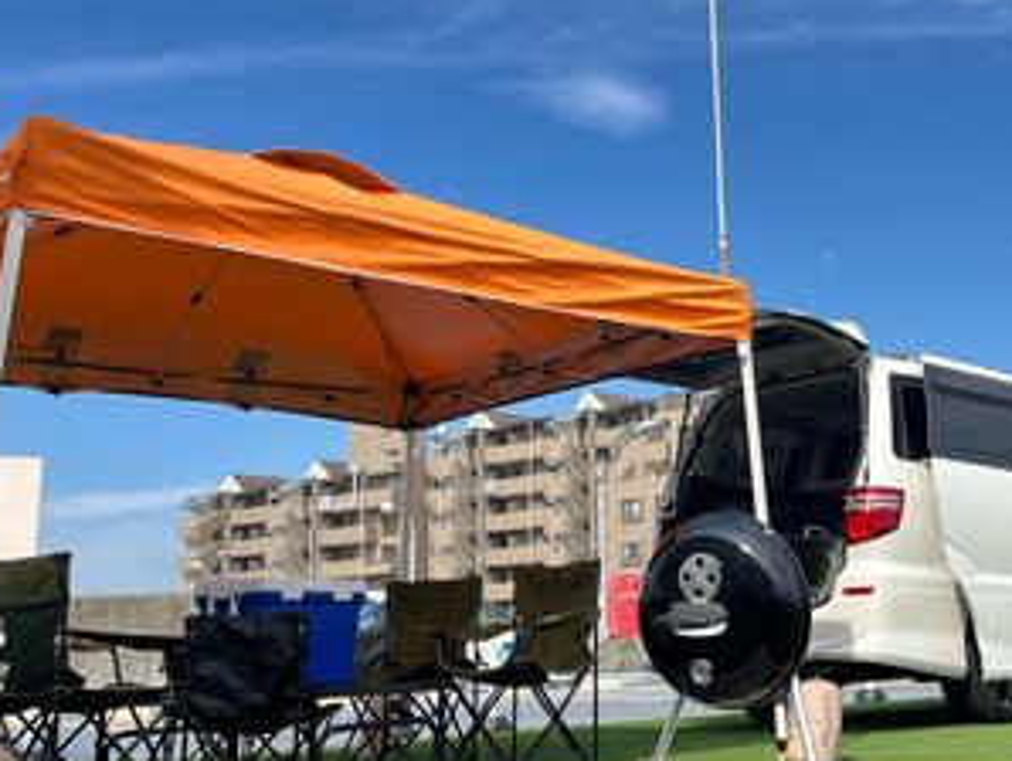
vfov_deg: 32.2
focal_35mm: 45
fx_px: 1317
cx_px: 822
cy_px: 345
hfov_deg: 40.2
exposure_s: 1/898
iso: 50
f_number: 1.6
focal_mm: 5.1
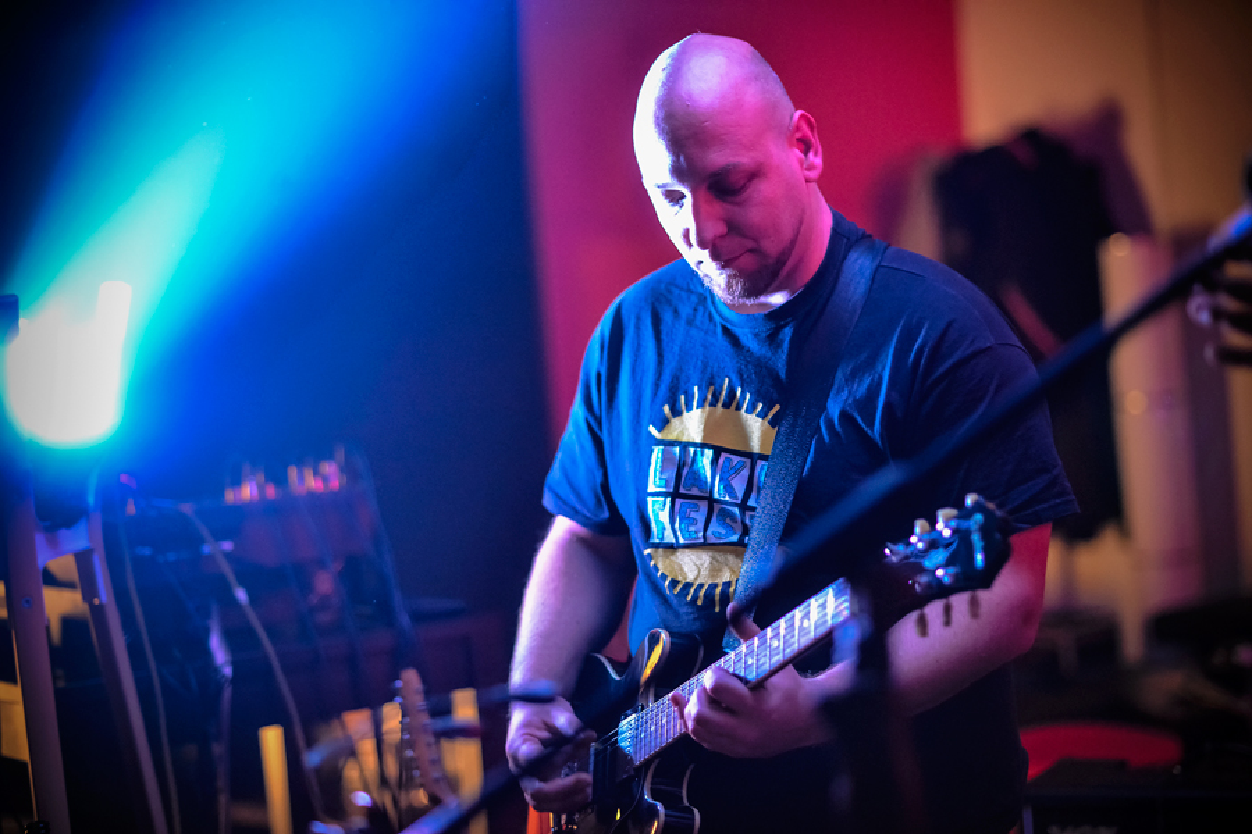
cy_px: 417
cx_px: 626
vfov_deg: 16.1
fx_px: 2956
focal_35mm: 85
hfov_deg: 23.9
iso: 6400
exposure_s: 1/100
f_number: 2
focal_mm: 85
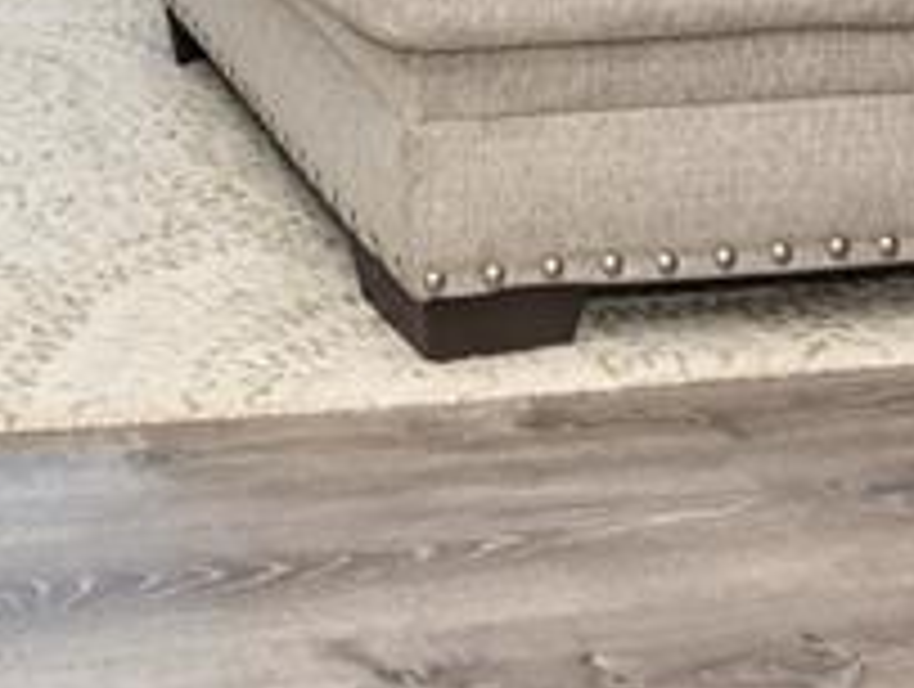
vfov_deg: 13.8
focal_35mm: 92
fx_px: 2433
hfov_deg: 20.6
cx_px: -5
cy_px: -672
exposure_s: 1/100
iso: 800
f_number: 5
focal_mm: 19
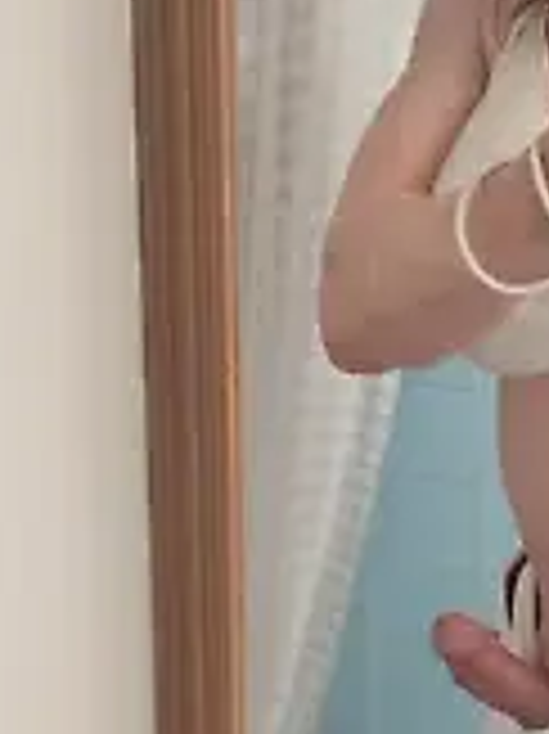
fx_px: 1821
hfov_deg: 15.9
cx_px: 788
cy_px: 558
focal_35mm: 86
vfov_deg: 22.5
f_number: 1.7
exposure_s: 1/24
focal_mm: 4.71
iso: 202
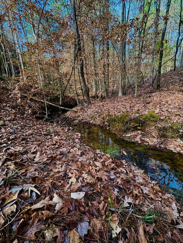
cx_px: 92
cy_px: 122
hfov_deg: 85.7
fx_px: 99
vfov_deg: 102.0
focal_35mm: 14
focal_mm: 2.22
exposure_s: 1/99
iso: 40
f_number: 2.2
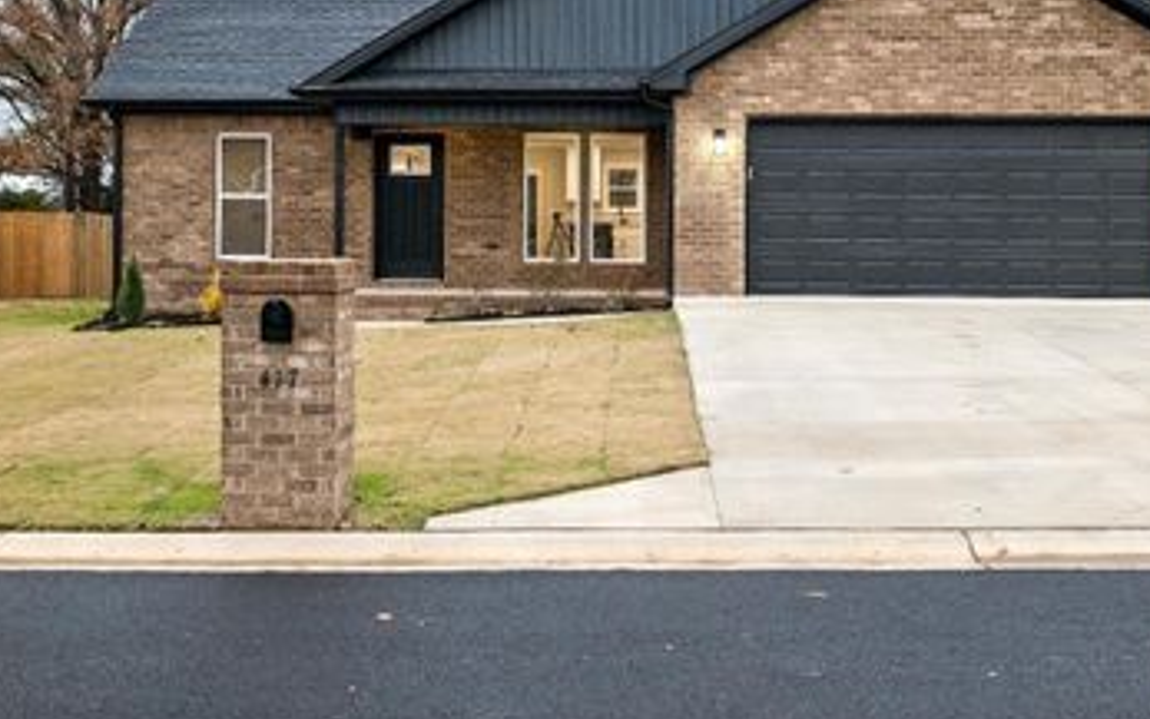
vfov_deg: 27.2
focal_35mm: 47
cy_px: 230
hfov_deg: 42.4
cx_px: 696
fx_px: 1473
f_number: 5.6
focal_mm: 32
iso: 2500
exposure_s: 1/125
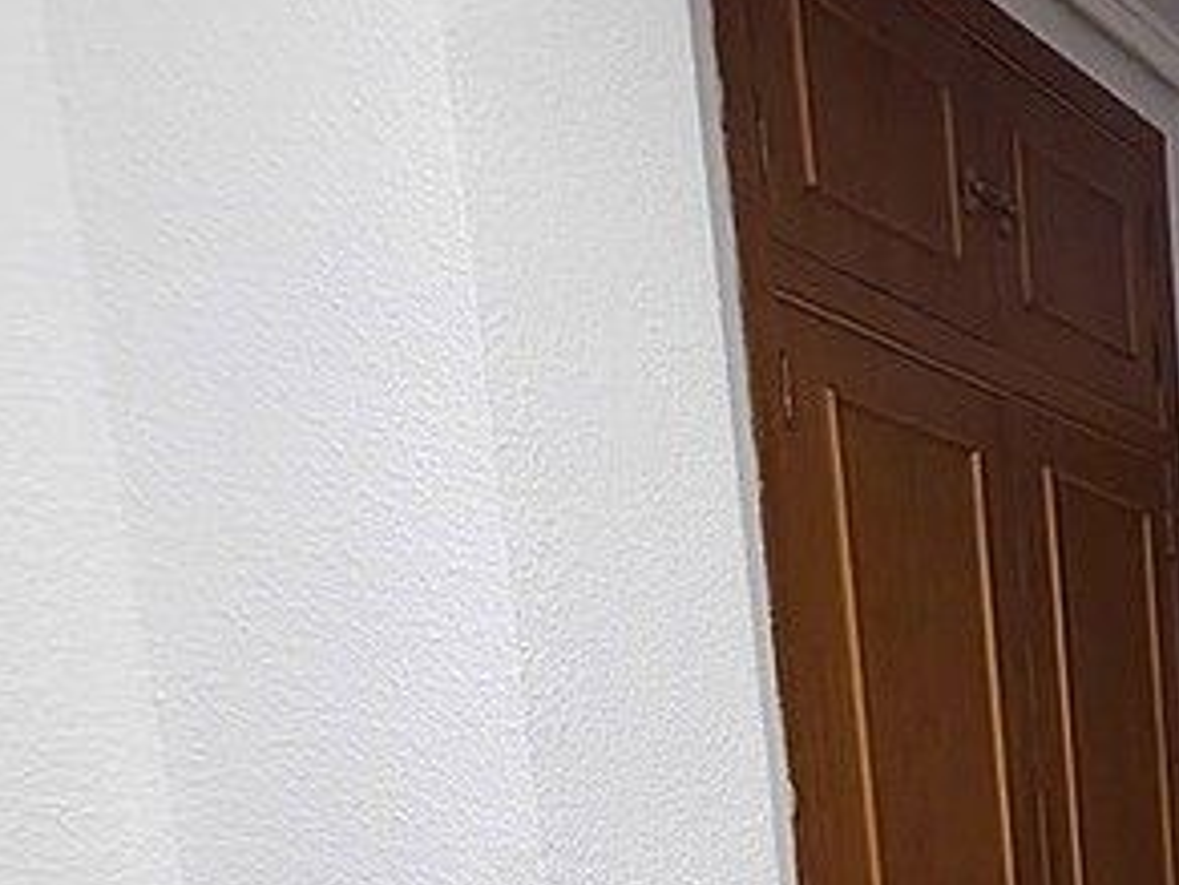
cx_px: 2027
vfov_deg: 21.6
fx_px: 1941
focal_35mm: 57
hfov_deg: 22.6
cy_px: 1313
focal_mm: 2.2
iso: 125
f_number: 1.9
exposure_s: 1/25
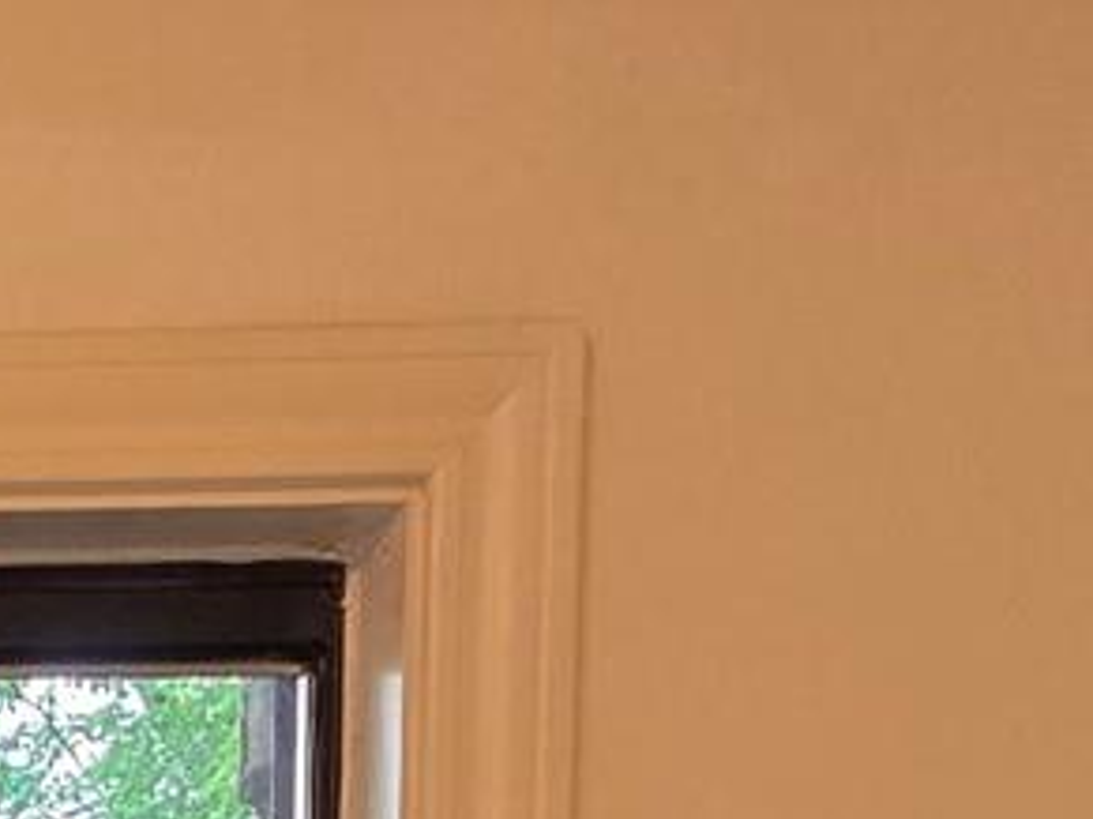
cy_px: 2701
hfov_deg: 10.4
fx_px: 5113
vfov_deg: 7.6
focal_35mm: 162
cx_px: -1611
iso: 320
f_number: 1.7
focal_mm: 6.25
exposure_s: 1/120
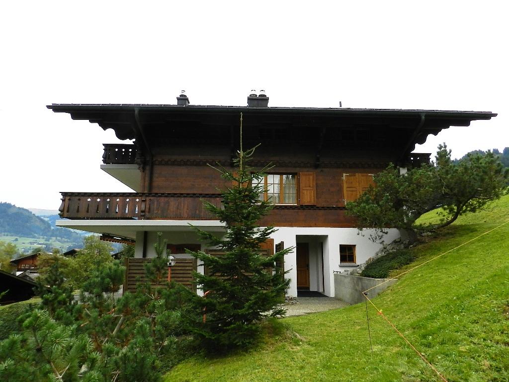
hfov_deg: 73.9
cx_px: 254
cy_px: 191
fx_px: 338
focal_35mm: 23
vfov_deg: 58.9
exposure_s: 1/320
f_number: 3.4
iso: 160
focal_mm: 4
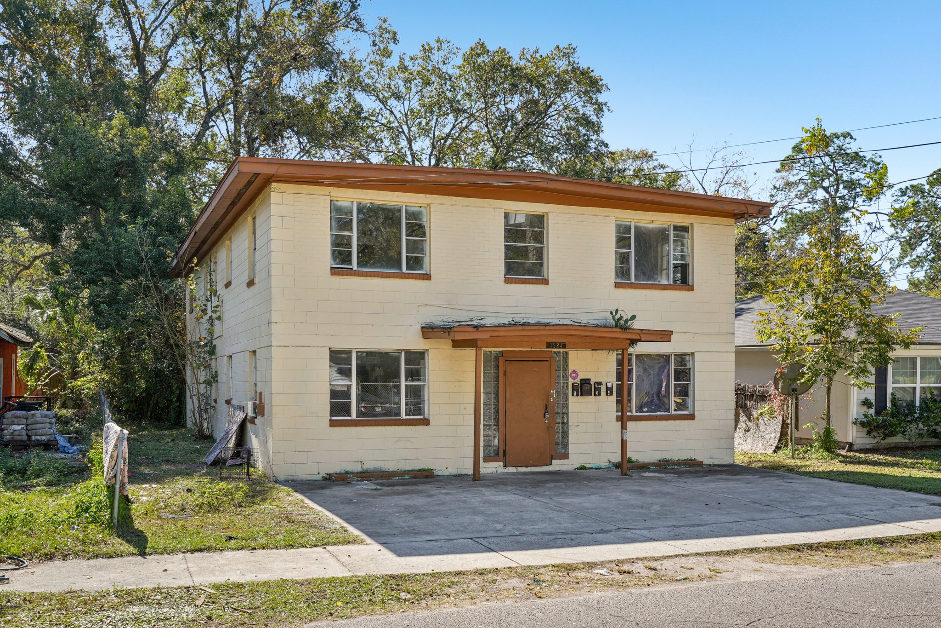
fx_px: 915
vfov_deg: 37.8
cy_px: 314
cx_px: 470
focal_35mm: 35
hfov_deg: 54.4
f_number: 8
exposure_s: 1/125
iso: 100
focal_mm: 35
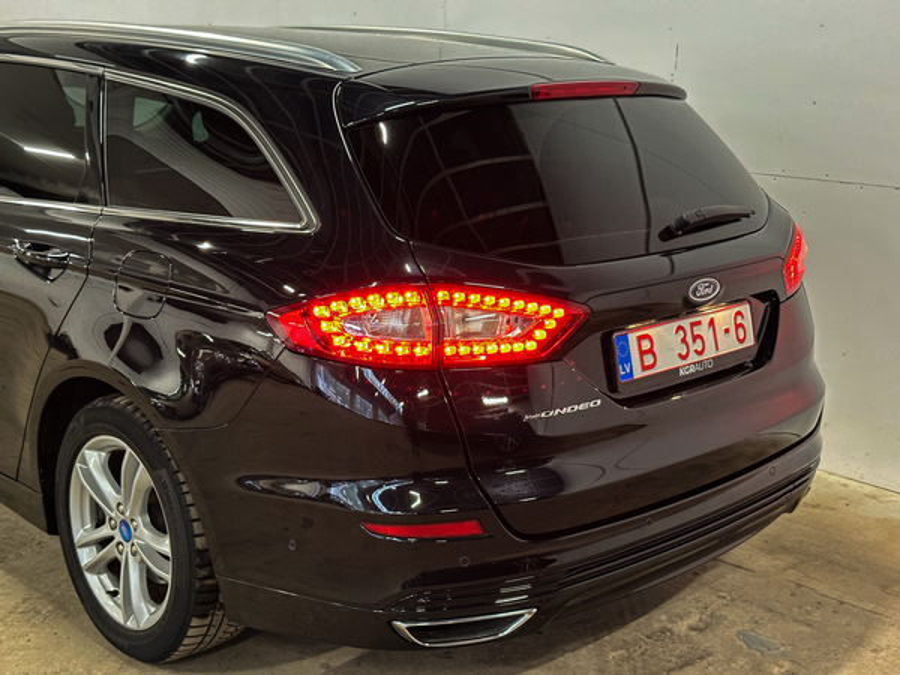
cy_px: 338
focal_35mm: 48
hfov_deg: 39.7
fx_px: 1248
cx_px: 450
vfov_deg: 30.3
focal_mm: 6.86
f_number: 1.78
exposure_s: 1/33
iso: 320
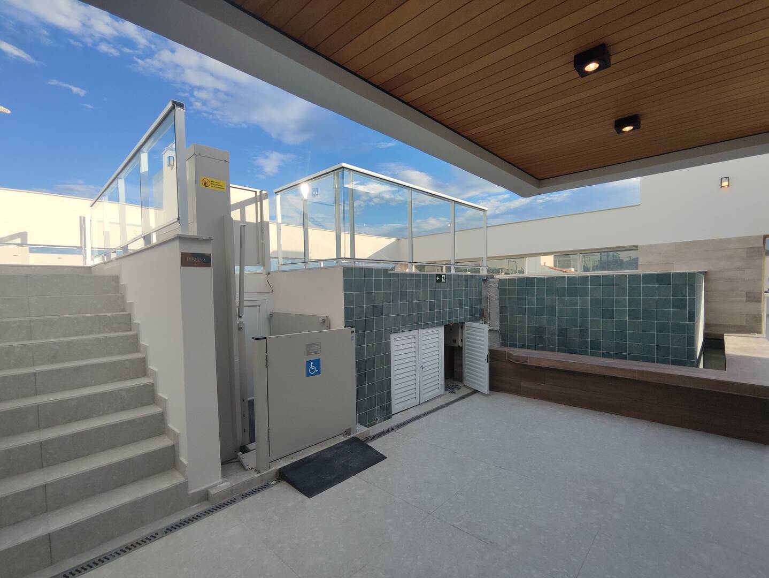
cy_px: 289
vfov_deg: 78.2
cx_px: 384
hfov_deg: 94.5
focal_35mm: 16
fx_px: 356
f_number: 2.2
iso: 50
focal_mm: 1.65
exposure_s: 1/1244
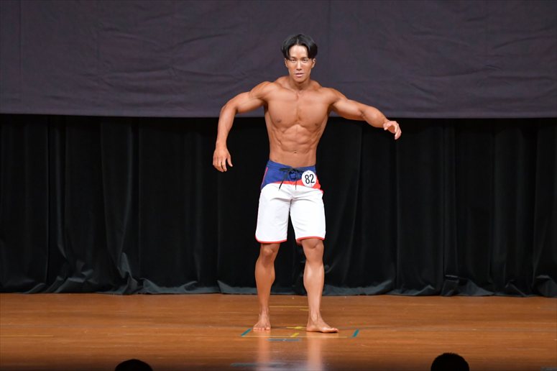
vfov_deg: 5.1
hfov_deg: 7.6
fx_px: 4176
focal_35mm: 270
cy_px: 186
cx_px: 278
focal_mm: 180
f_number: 5.6
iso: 5000
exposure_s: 1/400
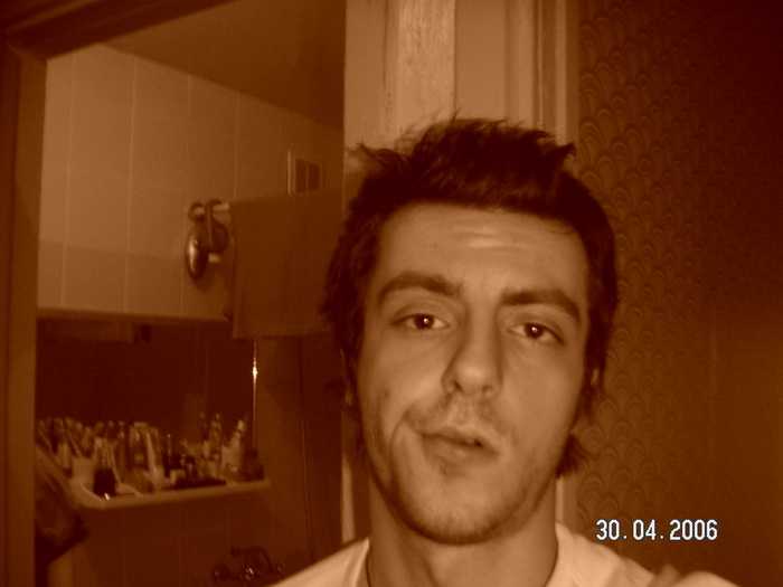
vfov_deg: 37.7
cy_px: 294
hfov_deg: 49.0
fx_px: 860
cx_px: 392
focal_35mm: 38
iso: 160
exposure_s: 1/45
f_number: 2.8
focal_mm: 6
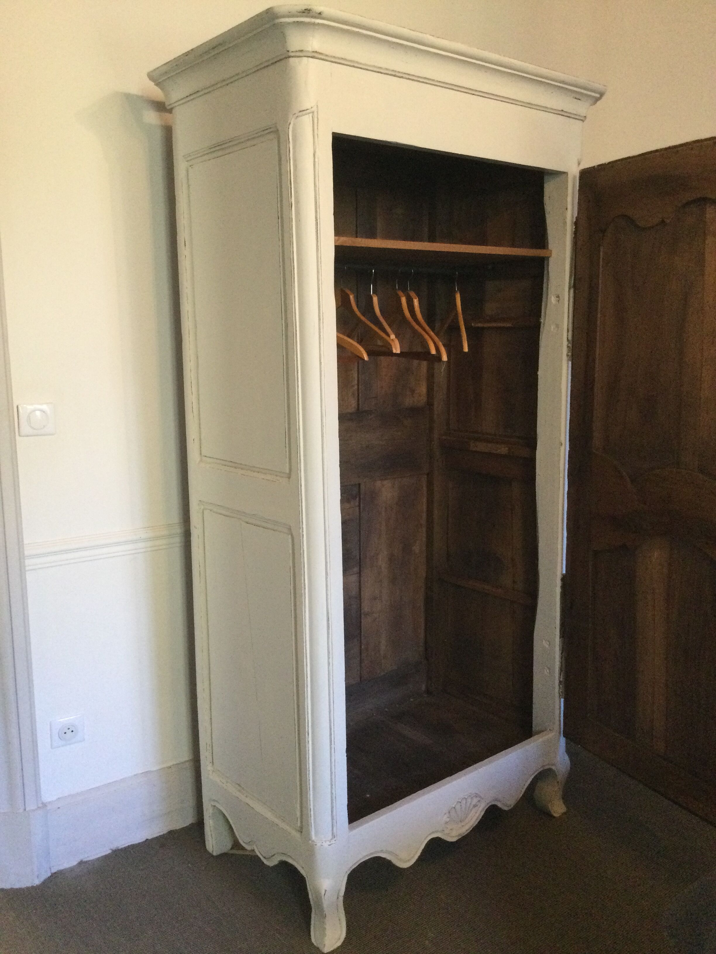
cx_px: 358
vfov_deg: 58.4
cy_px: 477
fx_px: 855
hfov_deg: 45.4
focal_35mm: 31
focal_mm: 3.3
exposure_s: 1/20
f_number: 2.4
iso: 250
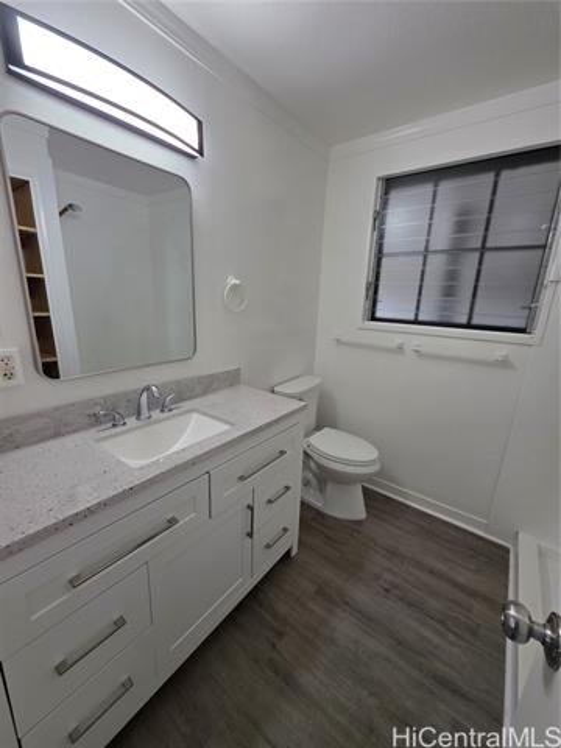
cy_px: 374
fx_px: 281
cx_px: 280
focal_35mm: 13
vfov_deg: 106.2
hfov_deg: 89.9
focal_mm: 2.2
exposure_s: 1/120
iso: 100
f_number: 1.9
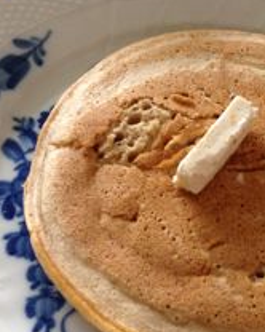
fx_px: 609
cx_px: 152
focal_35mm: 62
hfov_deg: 24.5
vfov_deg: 30.4
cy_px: 196
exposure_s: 1/24
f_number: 2.4
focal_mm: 3.3
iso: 100
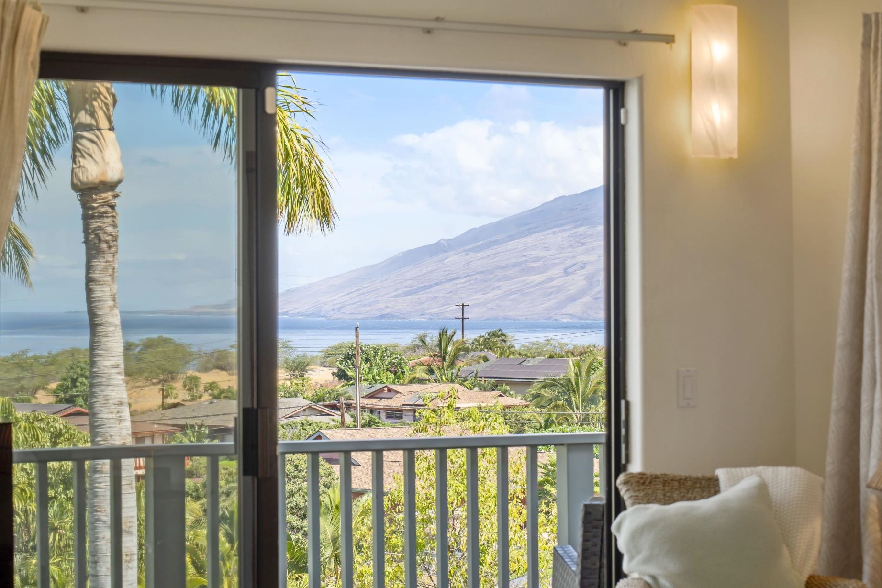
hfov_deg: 19.3
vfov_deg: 12.9
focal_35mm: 106
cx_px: 441
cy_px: 294
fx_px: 2597
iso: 100
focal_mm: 71
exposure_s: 1/13
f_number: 8
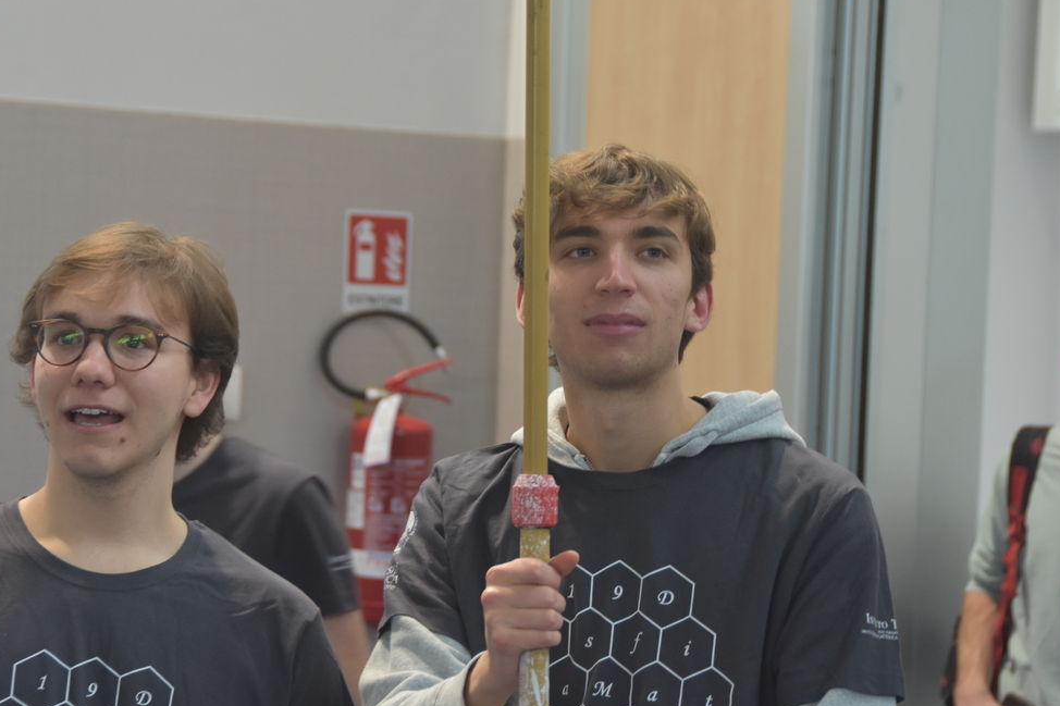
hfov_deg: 14.8
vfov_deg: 9.9
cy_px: 388
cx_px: 505
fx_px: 4081
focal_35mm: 139
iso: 1000
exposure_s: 1/60
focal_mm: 75
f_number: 5
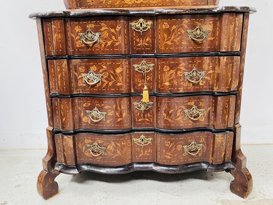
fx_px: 205
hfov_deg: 67.3
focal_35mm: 26
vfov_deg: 53.1
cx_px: 136
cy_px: 102
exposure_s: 1/60
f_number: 1.8
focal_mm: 4.25
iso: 250
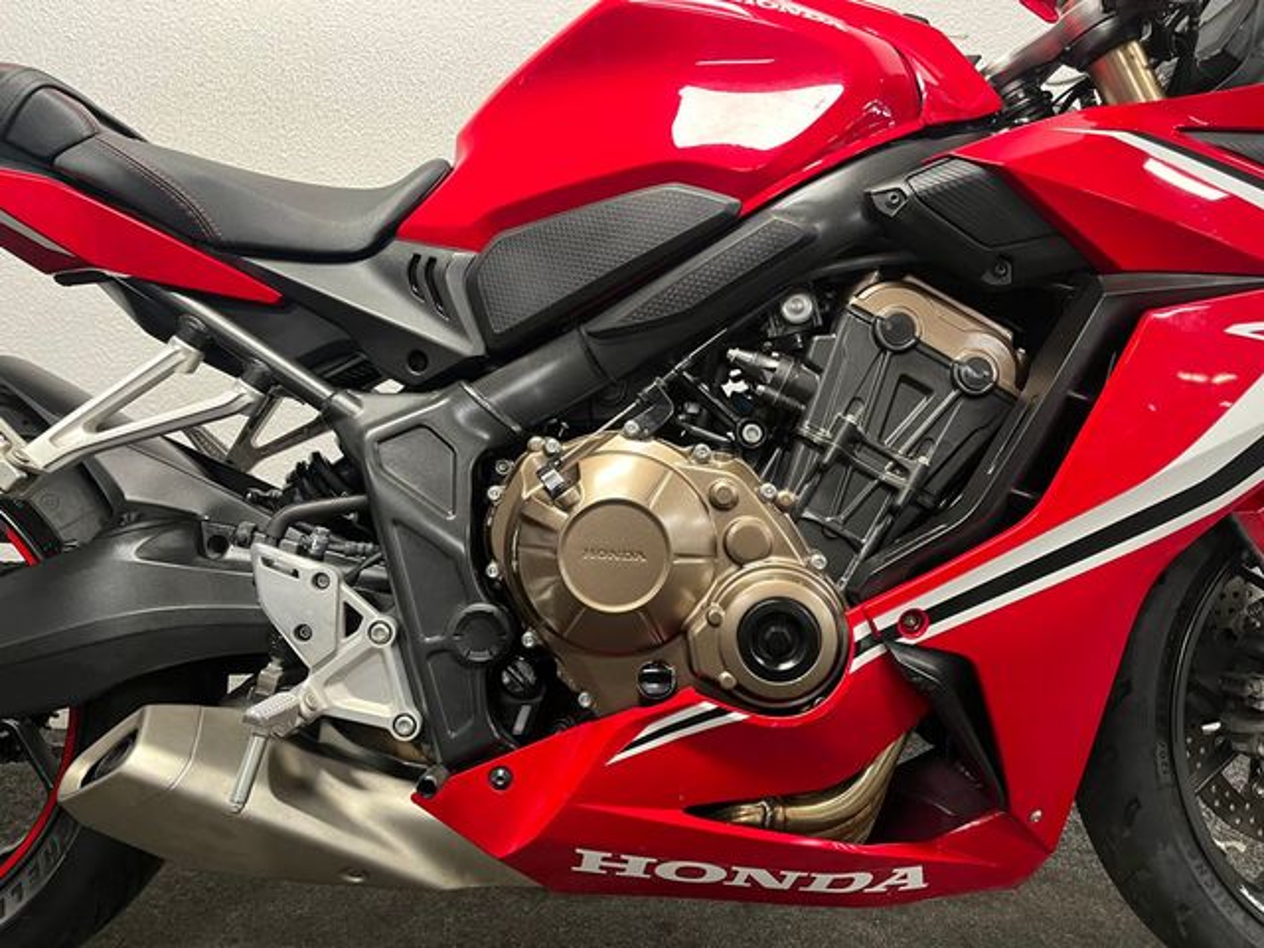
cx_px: 632
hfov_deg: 67.3
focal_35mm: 26
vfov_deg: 53.1
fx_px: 949
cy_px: 474
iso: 320
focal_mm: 5.1
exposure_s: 1/50
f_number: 1.6
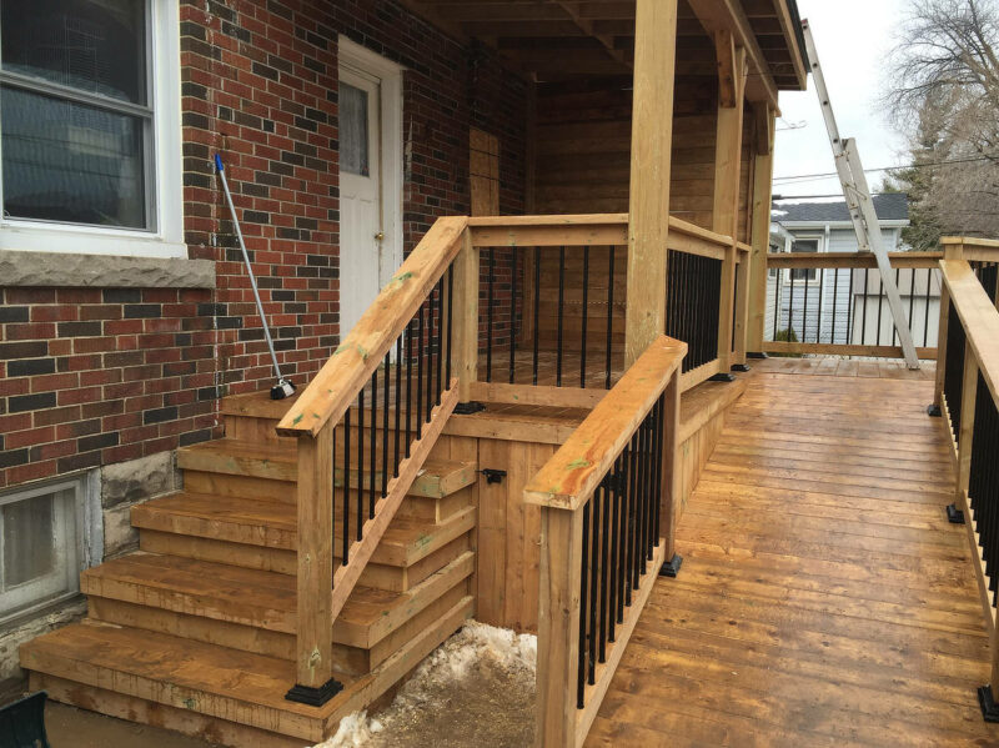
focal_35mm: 29
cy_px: 374
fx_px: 836
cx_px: 500
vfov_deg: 48.2
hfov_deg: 61.7
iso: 32
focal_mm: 4.15
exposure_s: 1/746
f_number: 2.2
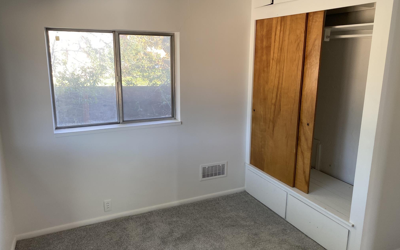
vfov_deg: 44.5
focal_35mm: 28
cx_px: 202
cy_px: 127
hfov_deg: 66.5
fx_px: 305
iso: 100
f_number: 1.8
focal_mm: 4.25
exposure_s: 1/121
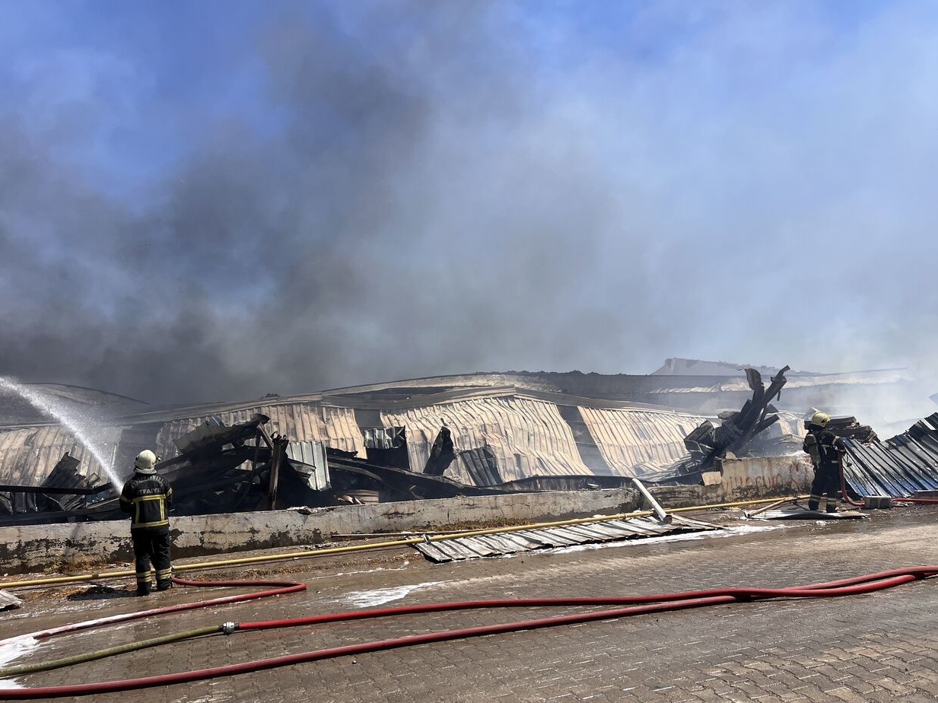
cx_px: 461
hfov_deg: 65.3
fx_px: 731
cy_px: 361
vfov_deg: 51.3
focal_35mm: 27
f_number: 1.5
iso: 50
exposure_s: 1/4831
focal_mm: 5.7
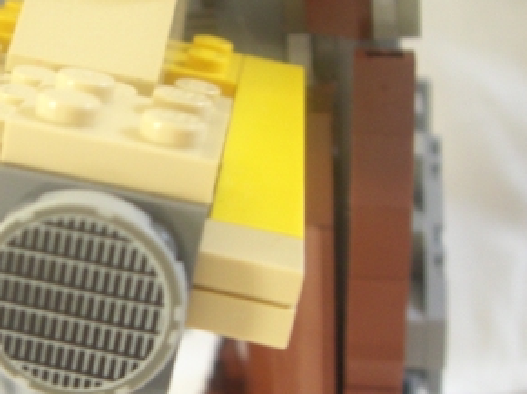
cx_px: 89
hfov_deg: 22.9
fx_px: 1278
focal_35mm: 84
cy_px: 251
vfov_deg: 17.5
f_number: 2.7
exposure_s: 1/10
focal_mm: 6.2
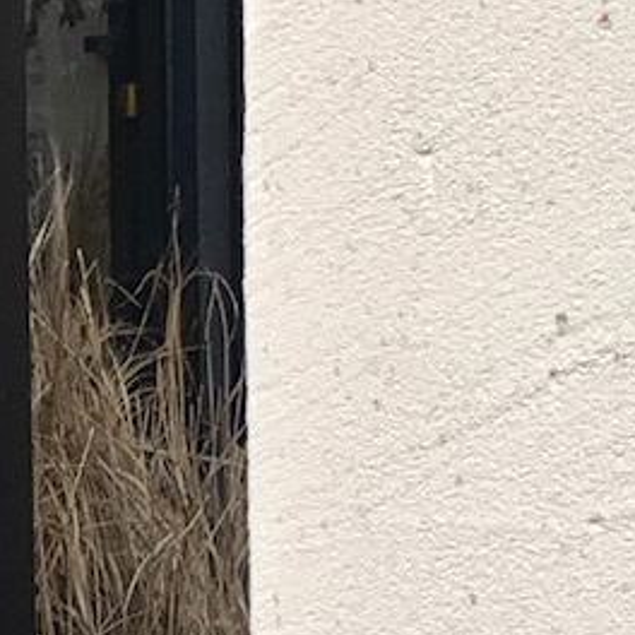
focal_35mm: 178
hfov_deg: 9.3
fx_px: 3694
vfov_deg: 9.8
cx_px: -546
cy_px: 613
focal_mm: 4.25
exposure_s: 1/343
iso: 25
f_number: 1.8
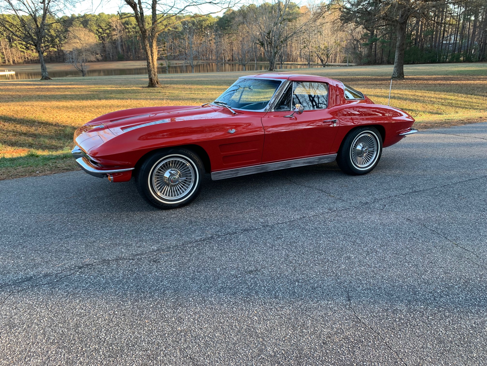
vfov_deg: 53.1
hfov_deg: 67.3
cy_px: 183
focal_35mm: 26
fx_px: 366
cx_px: 244
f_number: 1.8
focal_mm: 4.25
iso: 40
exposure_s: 1/121
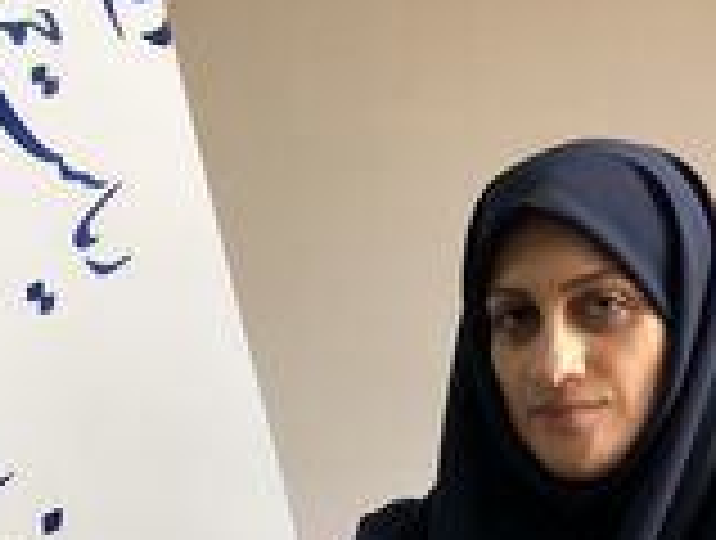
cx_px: -5
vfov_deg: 10.4
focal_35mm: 143
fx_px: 2965
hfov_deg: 13.6
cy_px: 234
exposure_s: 1/33
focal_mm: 6.6
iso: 200
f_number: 2.8
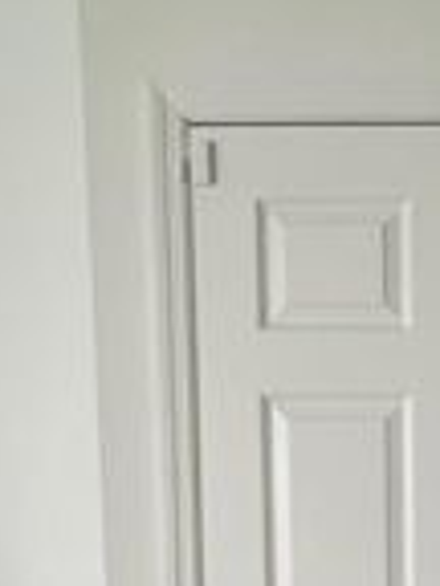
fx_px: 813
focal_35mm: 48
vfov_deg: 35.9
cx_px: 454
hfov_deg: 28.2
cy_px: 582
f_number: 1.8
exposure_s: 1/60
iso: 200
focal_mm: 1.57
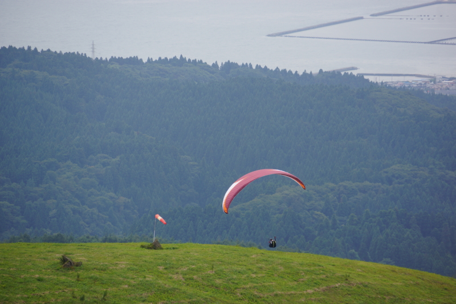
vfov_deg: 4.6
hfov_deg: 6.9
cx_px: 228
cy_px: 152
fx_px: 3799
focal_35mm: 300
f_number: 6.3
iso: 100
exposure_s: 1/320
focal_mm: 200
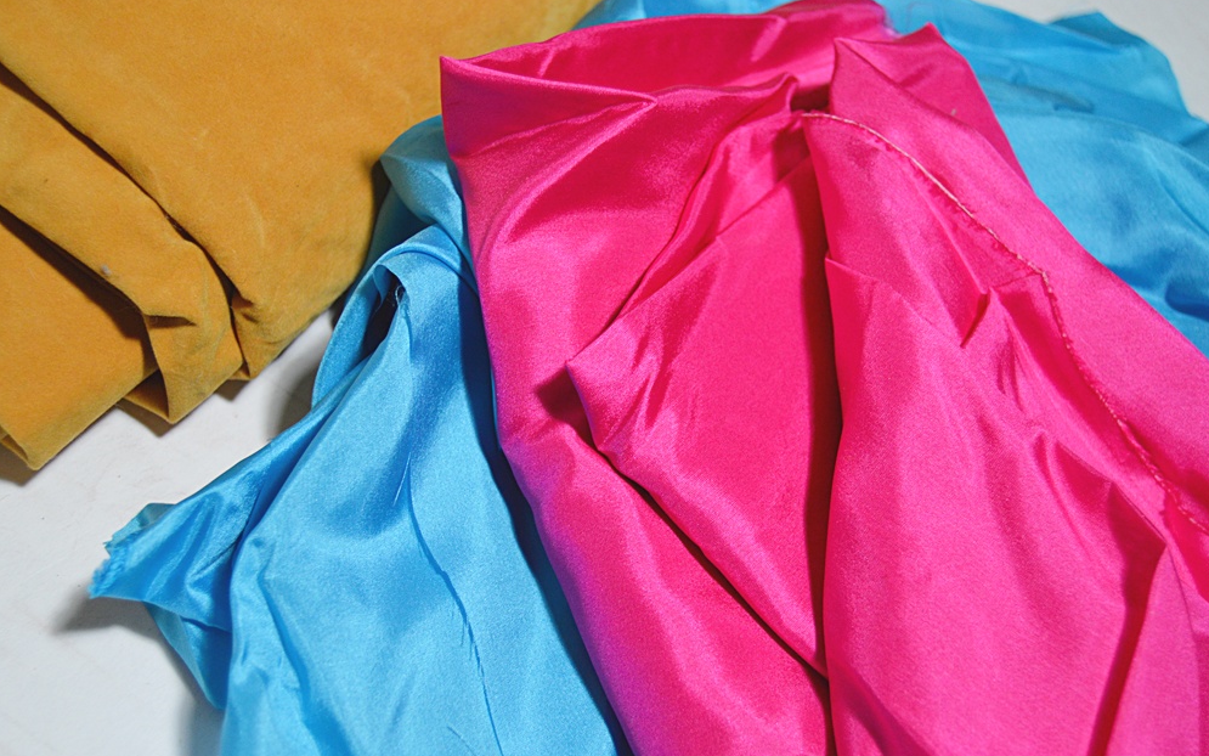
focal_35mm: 43
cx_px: 606
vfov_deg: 29.9
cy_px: 400
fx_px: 1417
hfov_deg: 46.2
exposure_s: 1/60
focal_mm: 28
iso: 900
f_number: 4
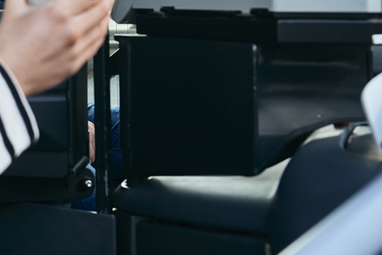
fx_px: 934
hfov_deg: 21.2
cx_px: -97
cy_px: -39
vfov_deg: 15.1
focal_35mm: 88
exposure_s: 1/60
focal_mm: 32
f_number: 4
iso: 400
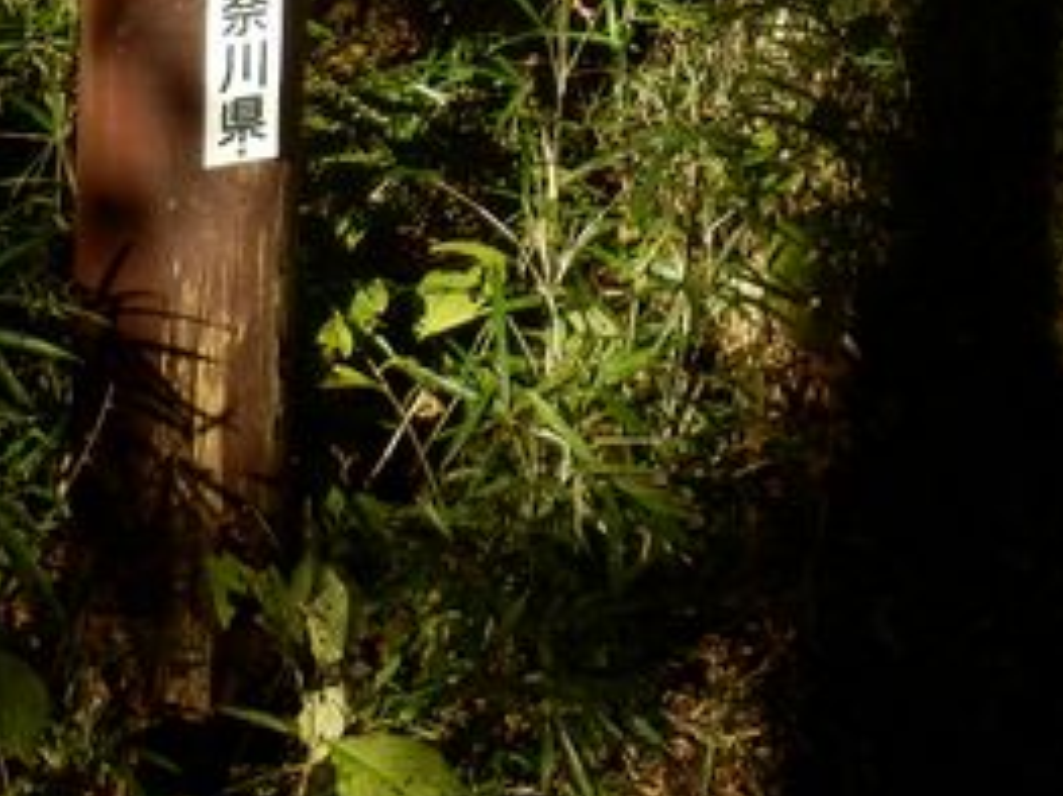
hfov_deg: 26.7
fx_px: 2241
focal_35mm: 73
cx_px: 570
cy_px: -352
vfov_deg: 18.2
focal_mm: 4.2
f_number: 3
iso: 80
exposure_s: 1/320
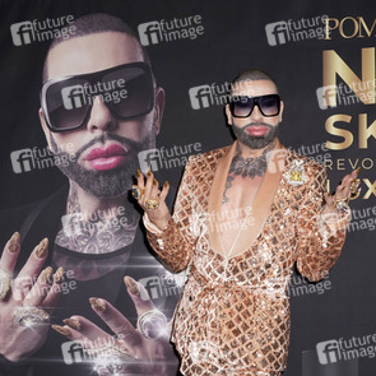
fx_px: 959
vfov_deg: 22.2
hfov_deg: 22.2
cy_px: 190
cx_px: 188
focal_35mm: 78
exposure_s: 1/250
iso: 640
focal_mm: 60
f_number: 8
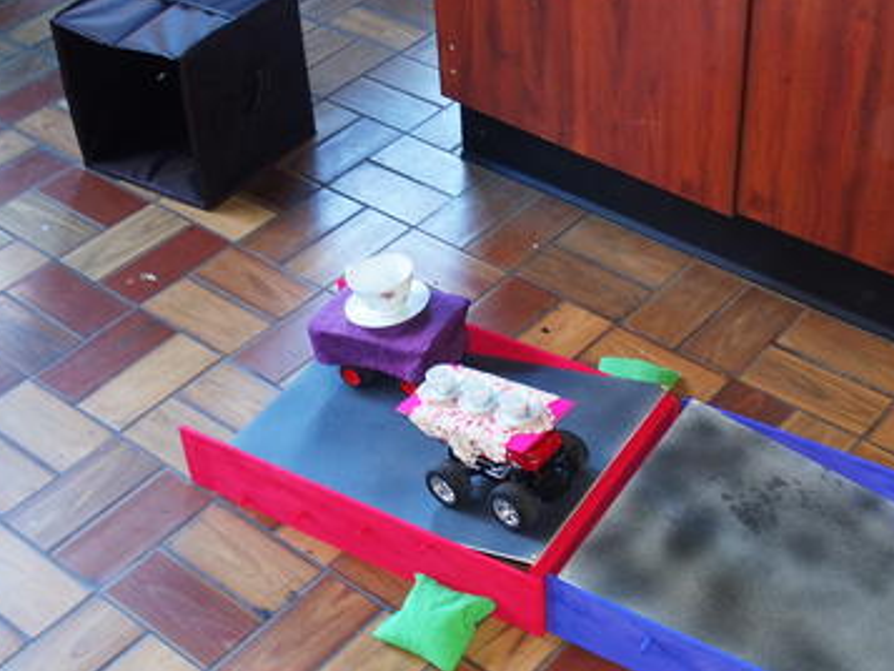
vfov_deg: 27.5
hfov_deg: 36.2
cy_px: 353
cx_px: 443
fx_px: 1369
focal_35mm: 53
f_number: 2.8
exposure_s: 1/40
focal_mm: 9
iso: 500
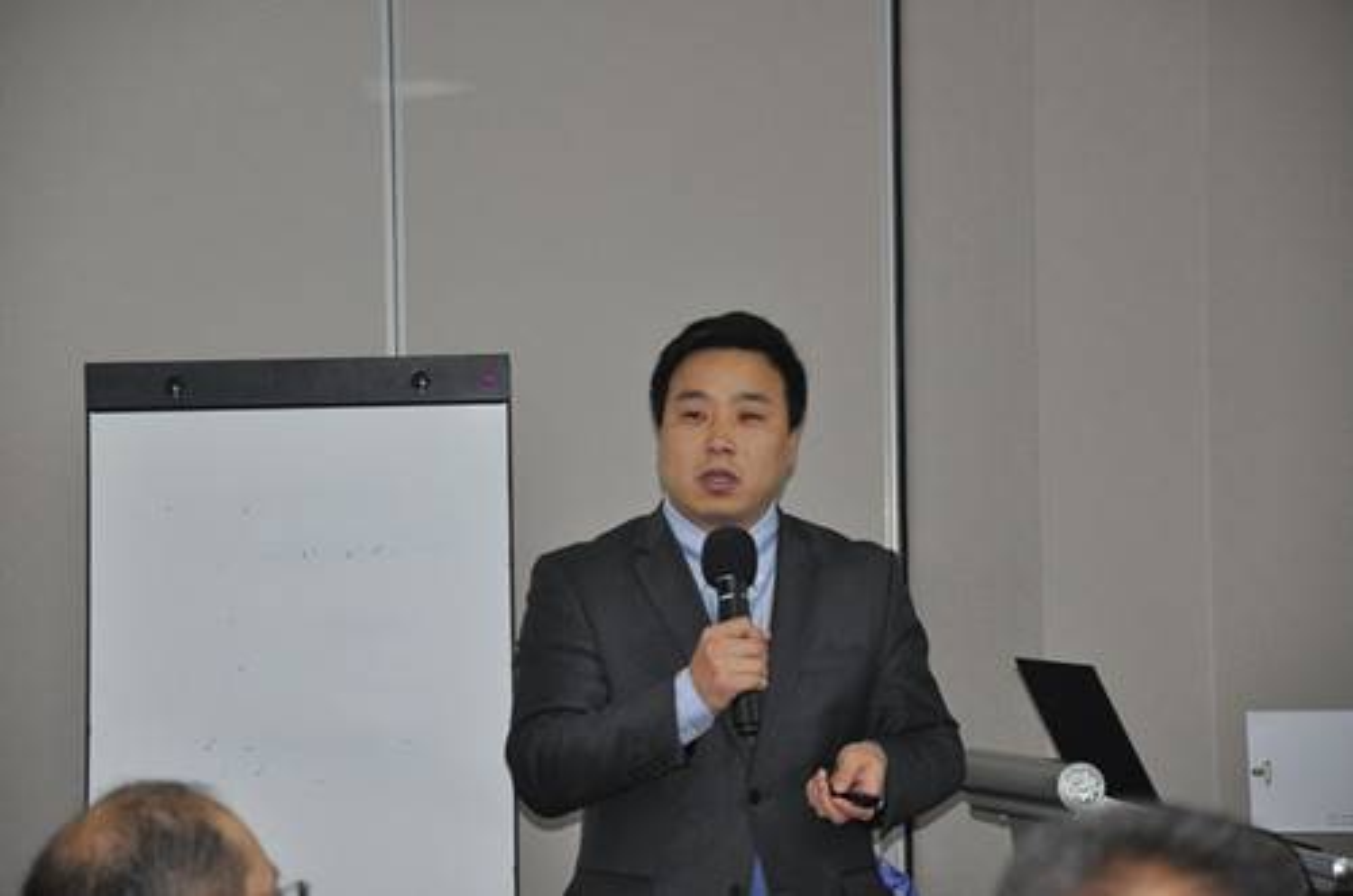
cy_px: 448
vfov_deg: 8.7
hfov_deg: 13.1
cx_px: 676
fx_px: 5906
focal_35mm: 158
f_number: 5.6
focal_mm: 105
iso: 800
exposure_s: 1/60
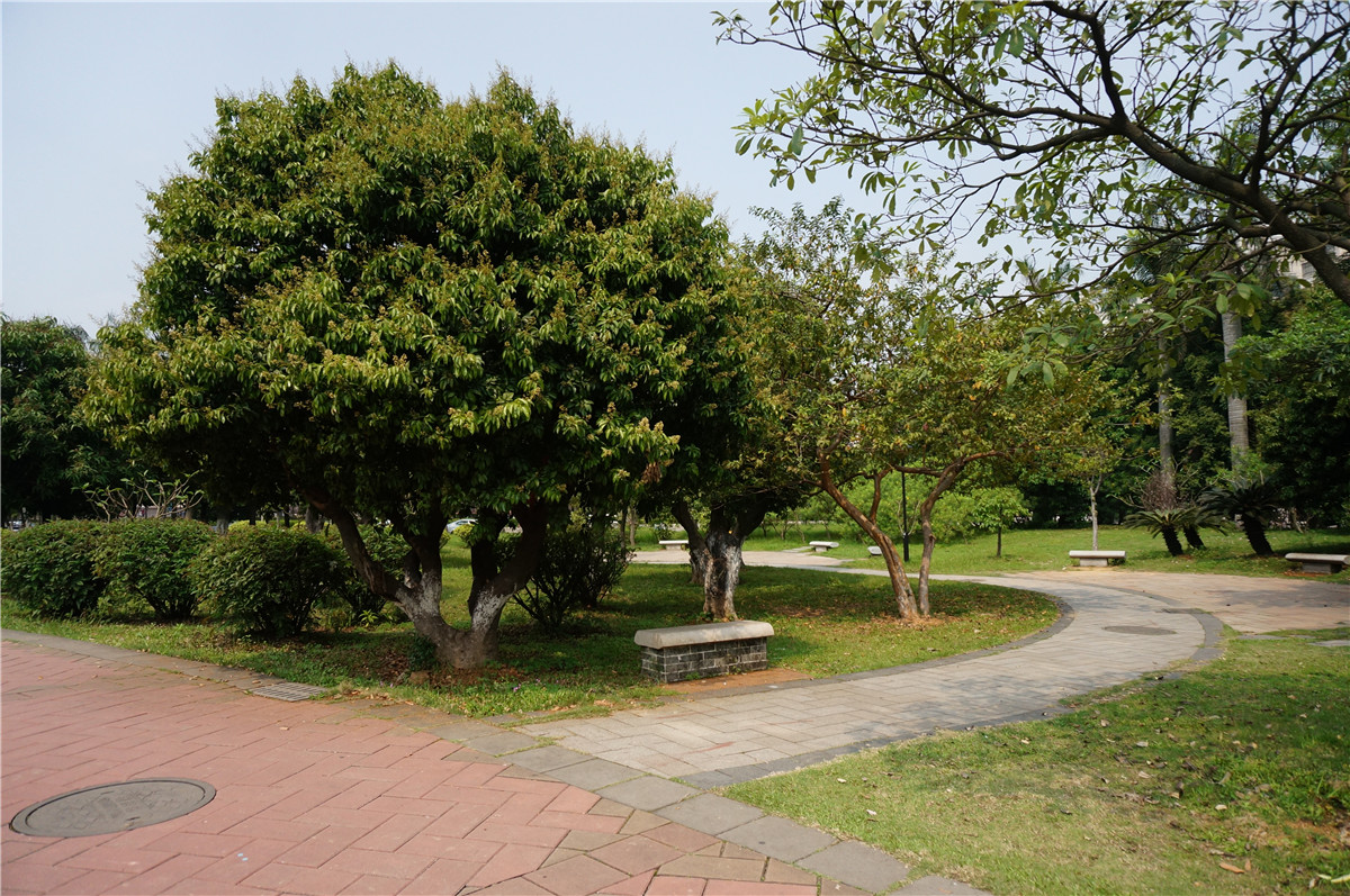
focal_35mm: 24
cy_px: 448
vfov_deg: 53.0
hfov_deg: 73.8
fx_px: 899
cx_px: 675
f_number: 3.5
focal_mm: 16
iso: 400
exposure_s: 1/4000
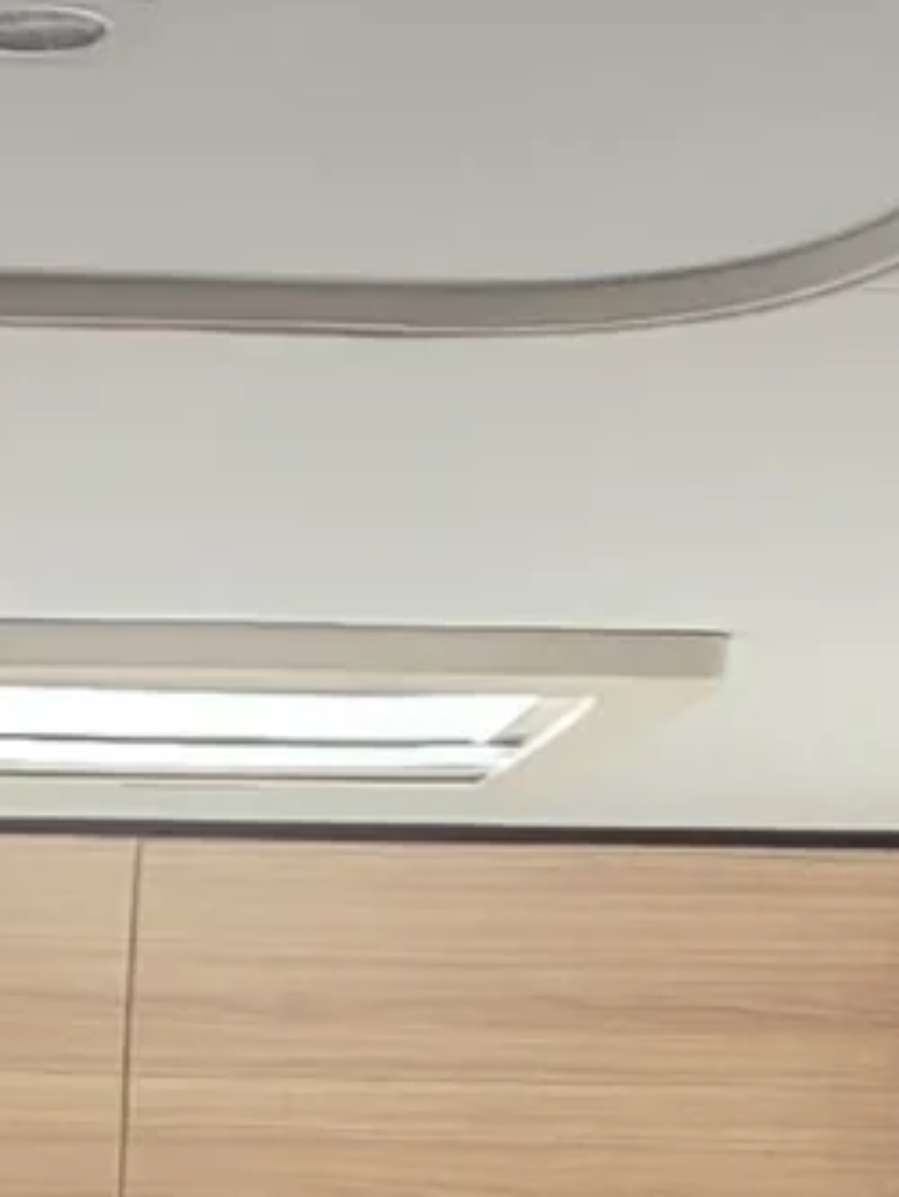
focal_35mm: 100
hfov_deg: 14.6
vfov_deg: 16.1
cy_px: 2254
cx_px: 14
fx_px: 3461
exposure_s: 1/100
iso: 125
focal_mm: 2.2
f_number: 1.9
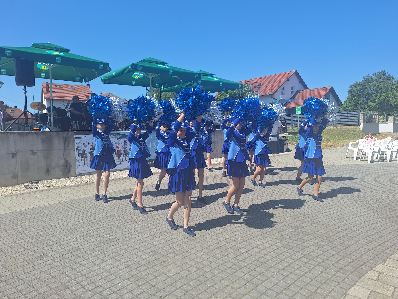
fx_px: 264
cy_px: 150
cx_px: 199
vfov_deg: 58.9
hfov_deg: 73.9
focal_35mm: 23
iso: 40
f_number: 1.8
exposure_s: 1/2053
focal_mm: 5.54
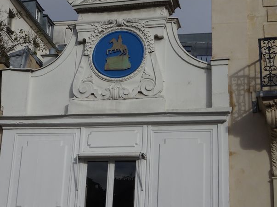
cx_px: 110
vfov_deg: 19.1
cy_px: 95
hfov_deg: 25.3
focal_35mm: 77
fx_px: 616
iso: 80
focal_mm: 9.87
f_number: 4.5
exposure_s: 1/1000
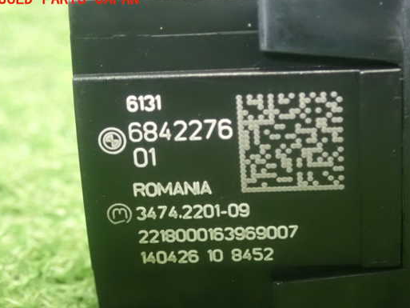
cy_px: 169
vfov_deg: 13.5
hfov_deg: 17.9
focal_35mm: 110
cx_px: 233
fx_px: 1303
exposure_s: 1/15
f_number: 4.7
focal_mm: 16.79
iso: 1600
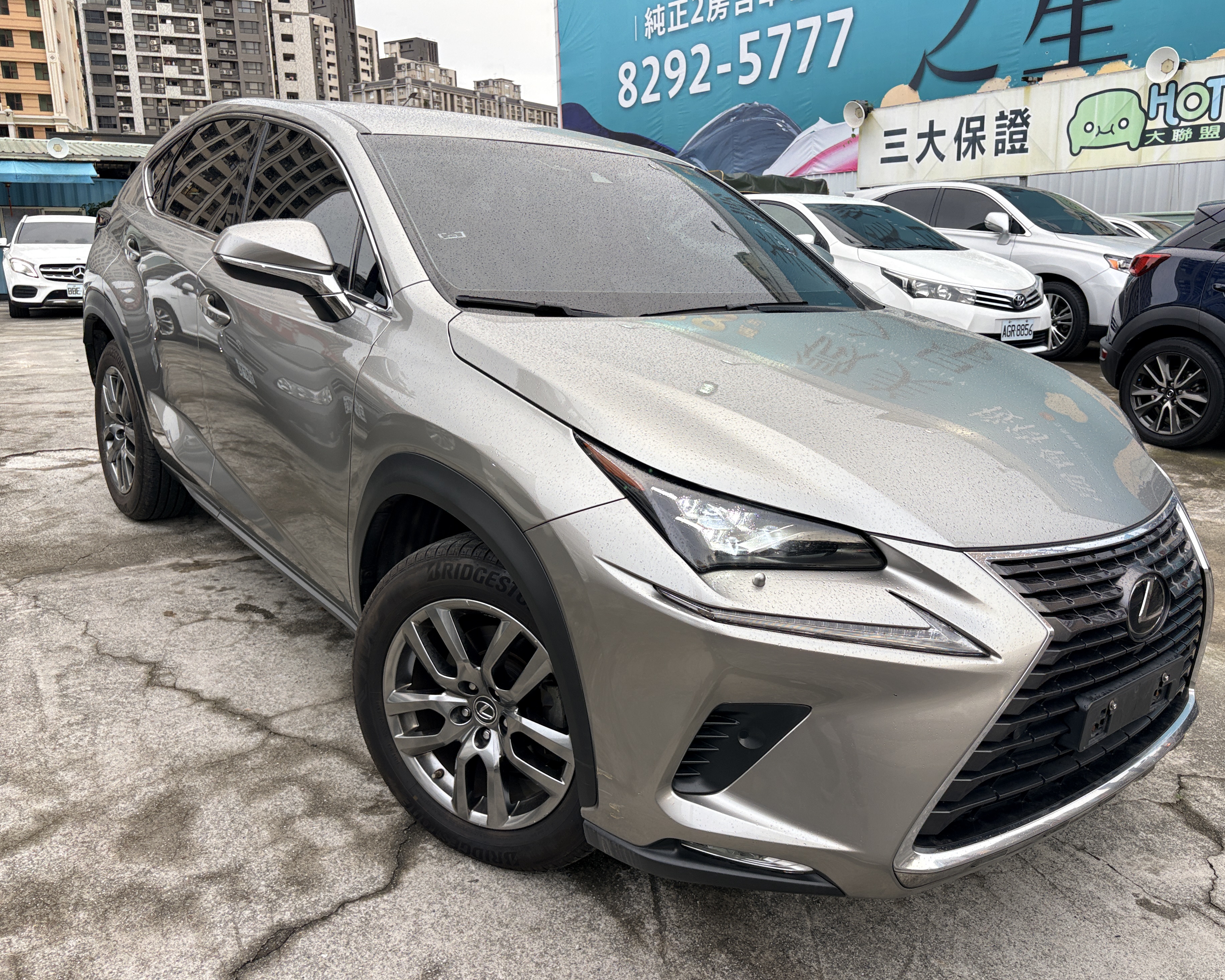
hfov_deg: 62.1
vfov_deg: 51.5
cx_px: 675
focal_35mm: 28
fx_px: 1015
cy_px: 495
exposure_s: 1/120
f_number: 1.6
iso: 50
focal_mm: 5.96
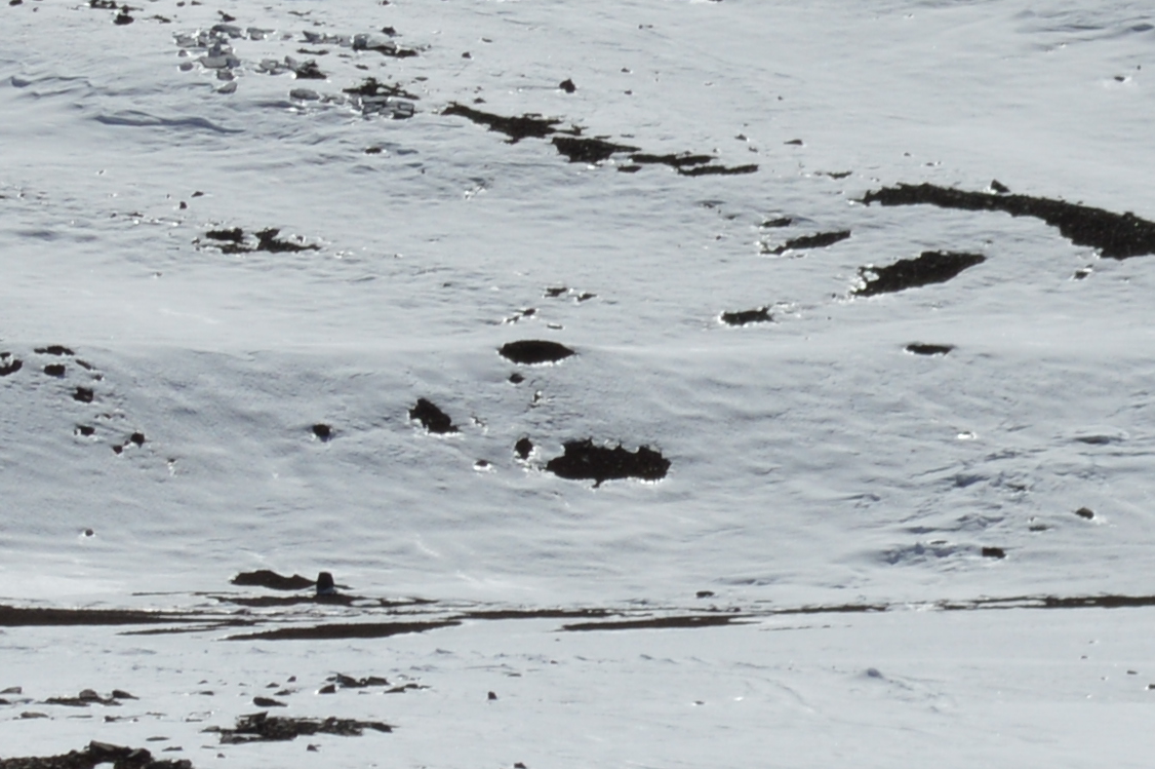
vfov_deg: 3.1
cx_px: -917
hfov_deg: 4.6
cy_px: 302
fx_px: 14127
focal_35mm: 441
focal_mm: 55
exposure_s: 1/500
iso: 100
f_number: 11
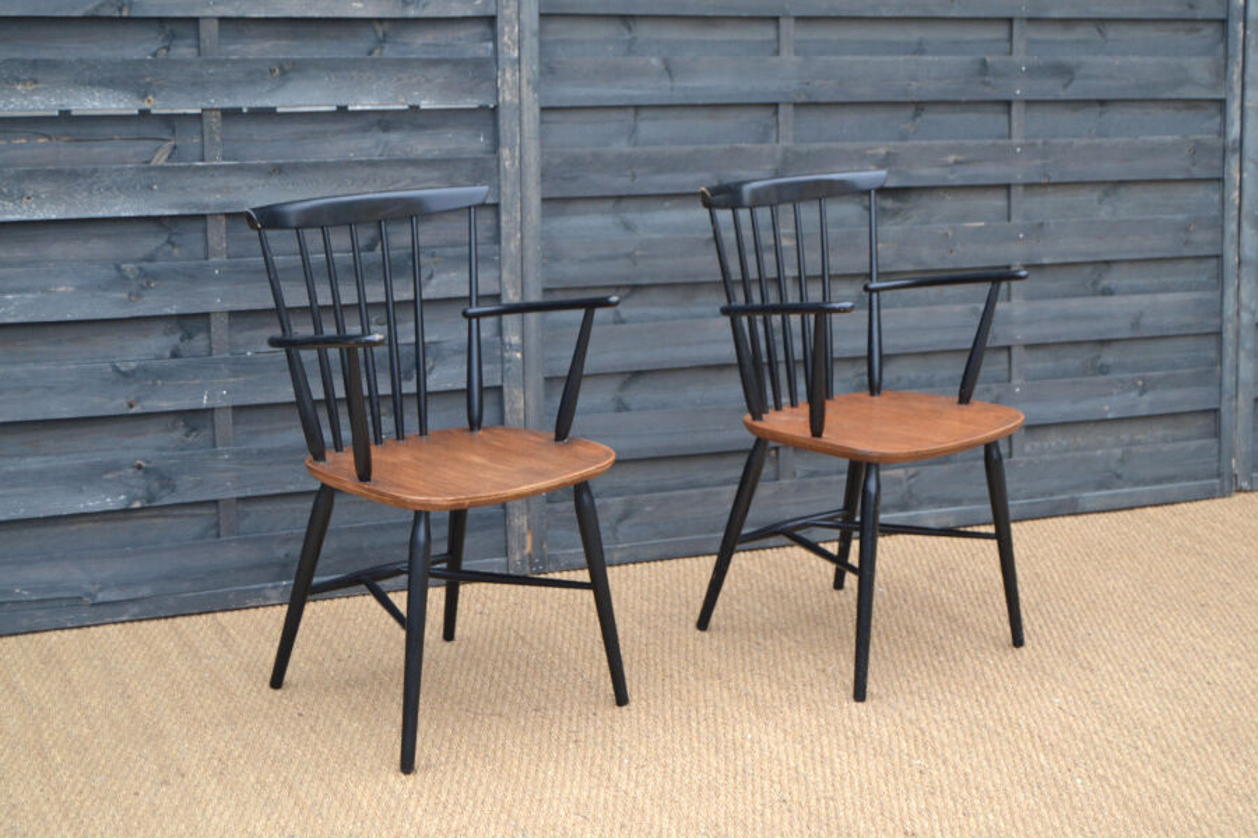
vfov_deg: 22.6
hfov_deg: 33.4
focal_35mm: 60
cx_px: 629
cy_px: 419
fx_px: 2097
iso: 640
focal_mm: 40
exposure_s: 1/60
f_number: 5
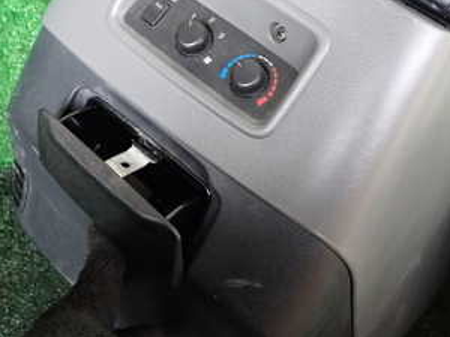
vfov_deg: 24.2
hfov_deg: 32.2
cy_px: 93
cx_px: 234
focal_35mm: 60
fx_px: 780
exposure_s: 1/30
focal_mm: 5.4
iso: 400
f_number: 2.3
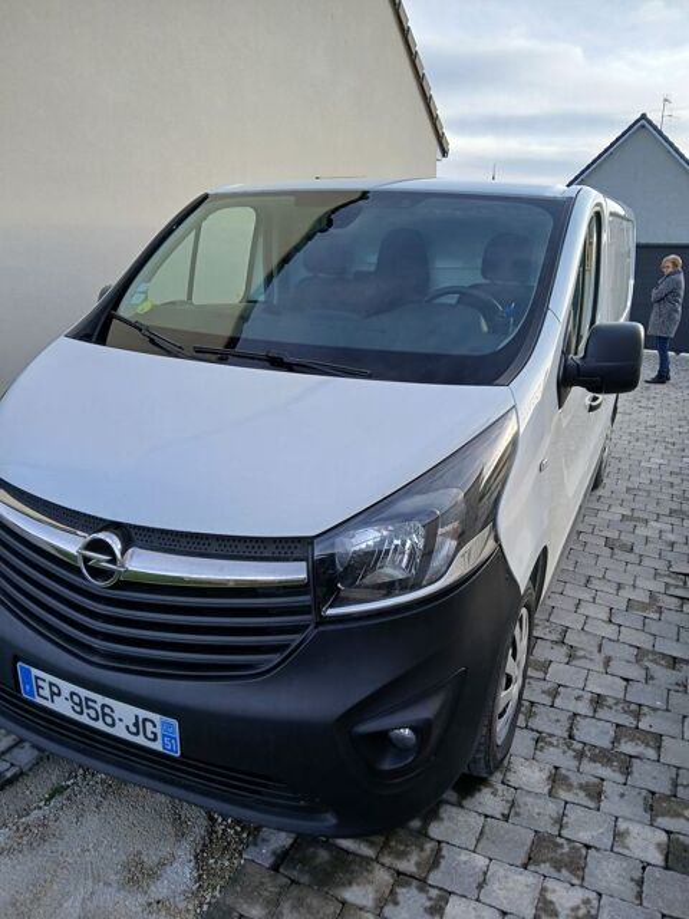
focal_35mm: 26
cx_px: 344
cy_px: 460
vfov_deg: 67.3
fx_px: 690
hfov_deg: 53.1
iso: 20
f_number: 1.8
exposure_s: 1/174
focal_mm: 3.98
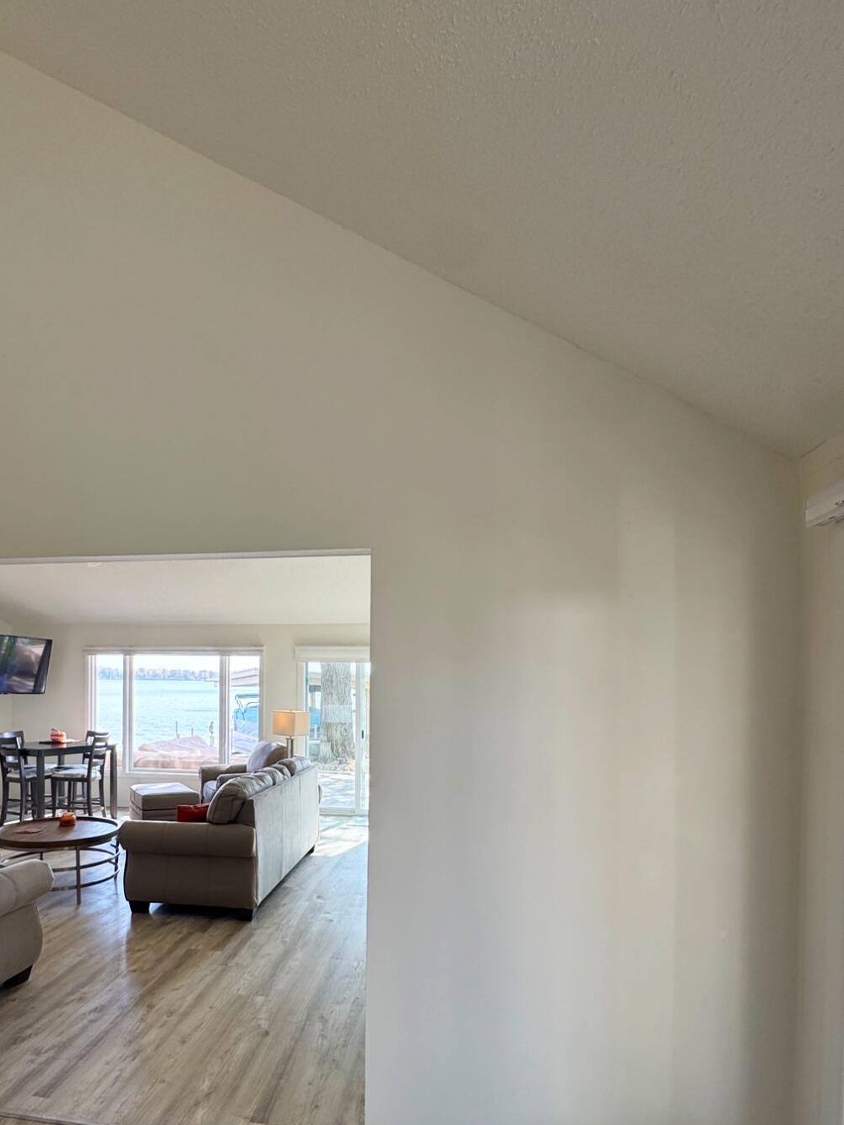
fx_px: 683
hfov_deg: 62.9
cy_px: 704
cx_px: 335
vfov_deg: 77.6
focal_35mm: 21
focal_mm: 2.22
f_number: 2.2
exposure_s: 1/149
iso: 40
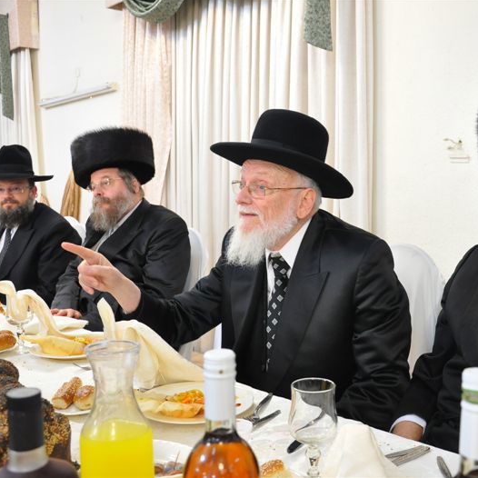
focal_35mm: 41
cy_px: 238
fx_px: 635
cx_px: 297
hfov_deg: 41.0
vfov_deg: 41.3
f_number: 4.5
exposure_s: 1/60
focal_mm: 21
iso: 1250
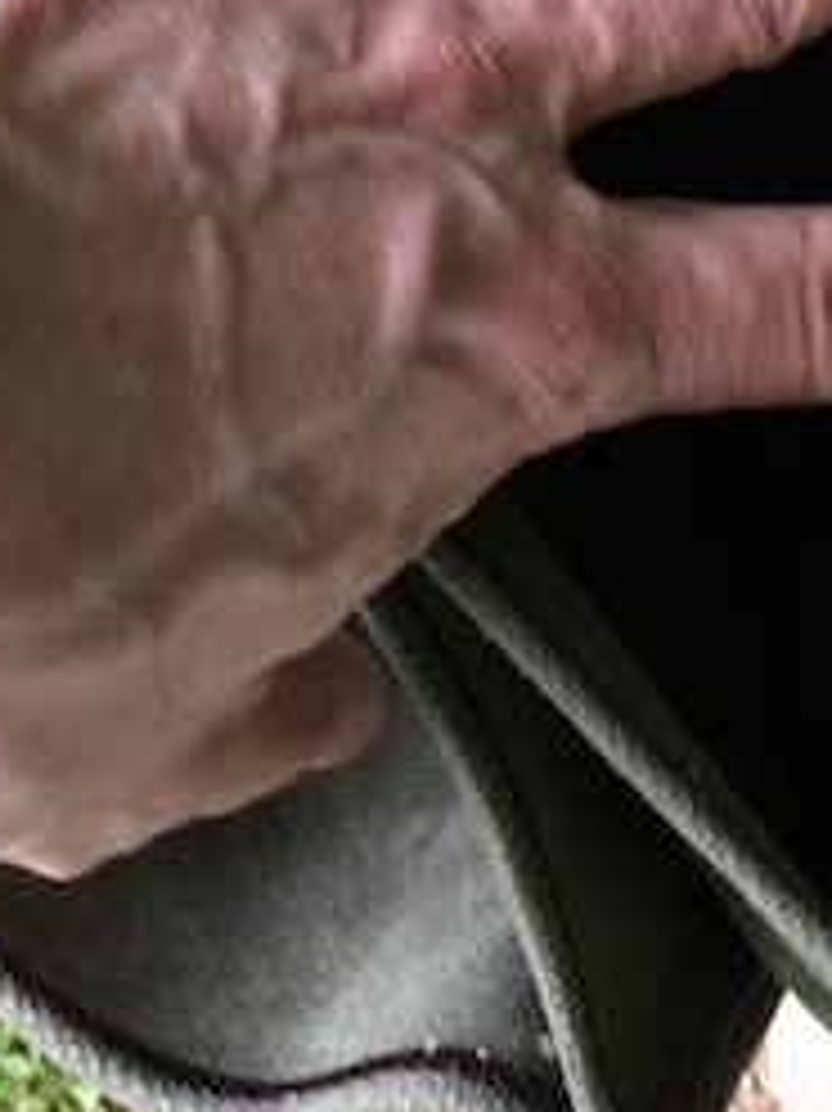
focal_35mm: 94
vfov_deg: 19.7
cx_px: 783
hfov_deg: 15.5
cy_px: -216
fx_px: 3015
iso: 25
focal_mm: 4.15
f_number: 2.2
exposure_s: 1/40
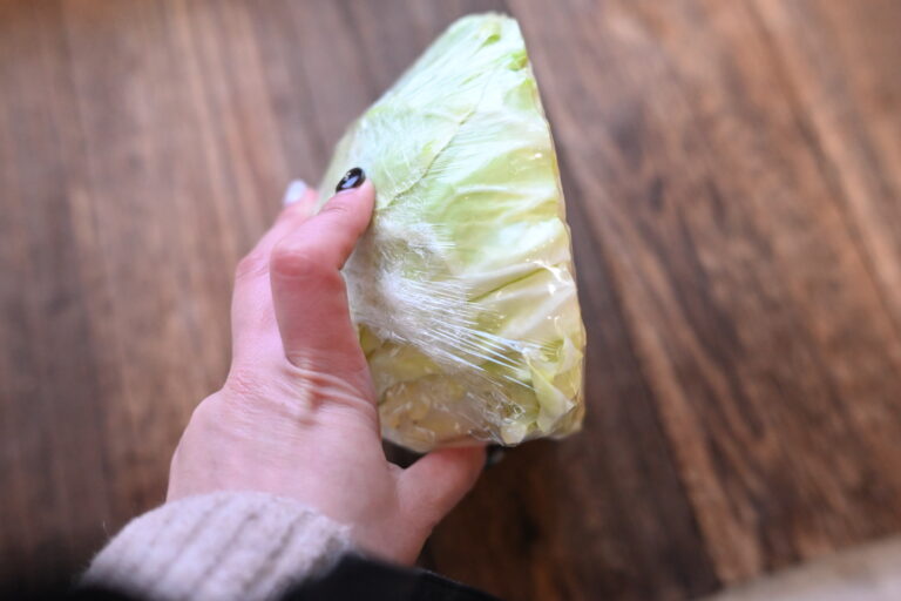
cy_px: 300
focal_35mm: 40
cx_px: 450
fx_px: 1001
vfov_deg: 33.4
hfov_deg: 48.5
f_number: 2.8
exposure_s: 1/125
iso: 8000
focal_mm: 40
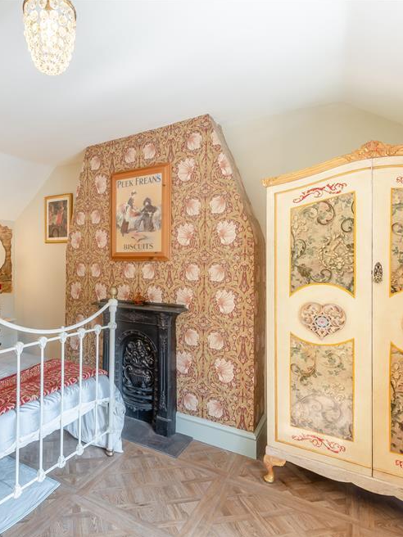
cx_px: 115
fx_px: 326
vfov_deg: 79.0
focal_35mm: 21
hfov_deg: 60.9
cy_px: 276
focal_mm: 14
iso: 100
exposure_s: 1/80
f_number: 8
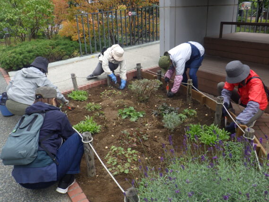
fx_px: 218
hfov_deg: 63.4
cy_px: 101
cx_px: 134
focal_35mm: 28
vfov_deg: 49.8
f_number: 4.2
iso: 125
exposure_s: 1/160
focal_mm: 5
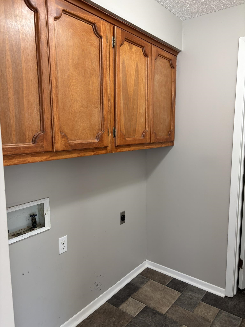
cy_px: 164
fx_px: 245
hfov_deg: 53.1
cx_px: 122
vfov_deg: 67.3
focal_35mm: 26
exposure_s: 1/60
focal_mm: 5.96
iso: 160
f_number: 1.6
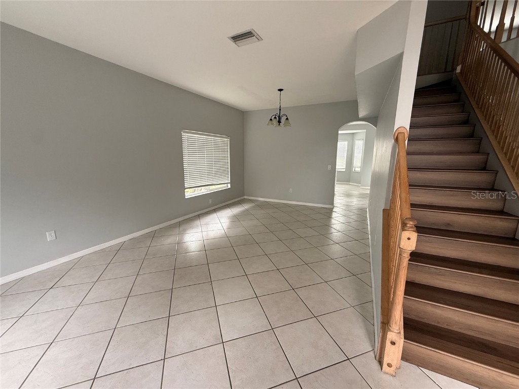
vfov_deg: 85.7
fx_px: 210
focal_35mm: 14
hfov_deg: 102.1
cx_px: 260
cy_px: 194
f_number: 2.2
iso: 125
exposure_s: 1/99
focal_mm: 2.22
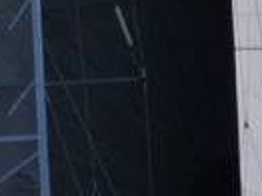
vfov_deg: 0.7
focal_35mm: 2257
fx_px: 17067
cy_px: -97
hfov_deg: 0.9
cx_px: 258
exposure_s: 1/1250
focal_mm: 200
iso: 200
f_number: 5.6
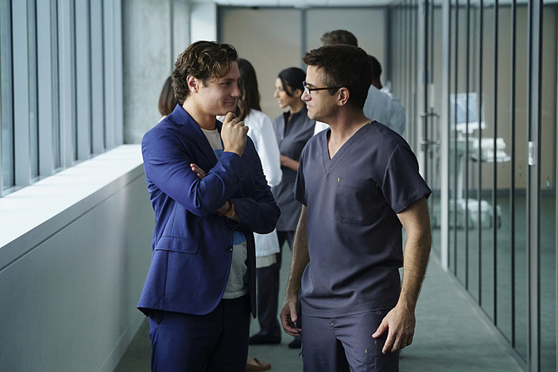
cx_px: 279
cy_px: 186
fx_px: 1813
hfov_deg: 17.5
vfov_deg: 11.7
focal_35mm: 117
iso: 4000
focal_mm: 117
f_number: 5.6
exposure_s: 1/200
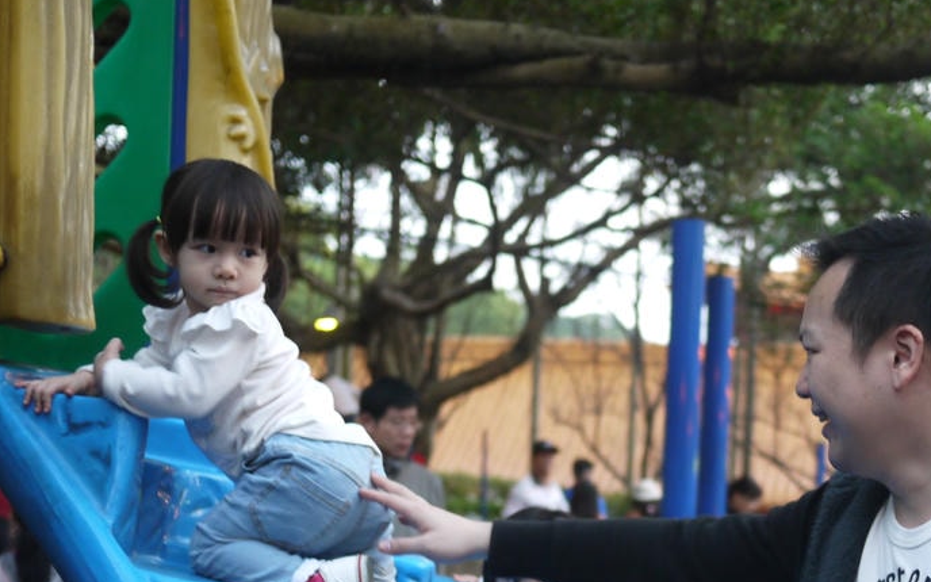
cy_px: 591
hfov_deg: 27.7
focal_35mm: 74
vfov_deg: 17.2
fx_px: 1878
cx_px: 616
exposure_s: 1/60
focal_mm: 20
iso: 400
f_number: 1.7
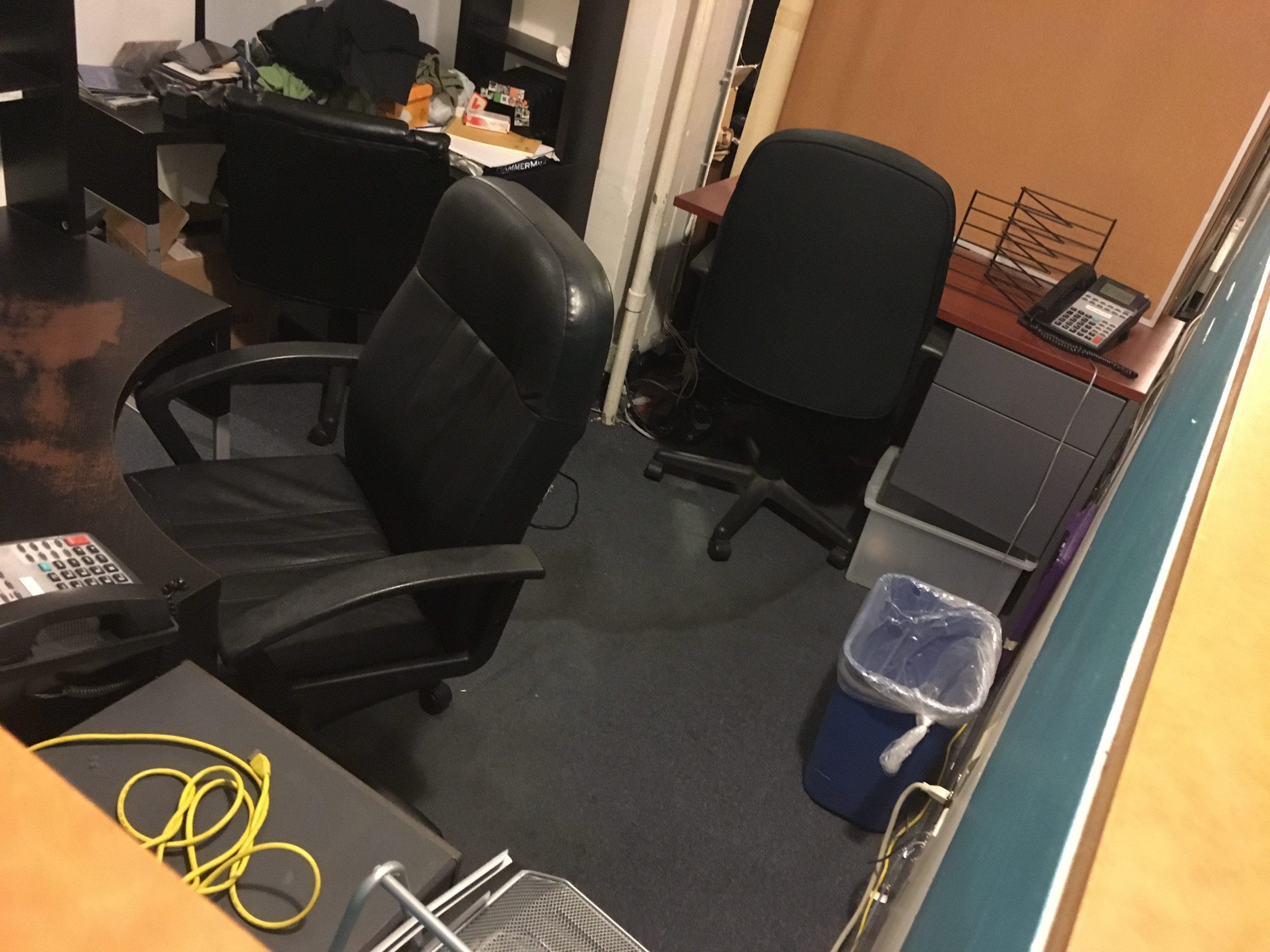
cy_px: 476
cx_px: 635
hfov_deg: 61.7
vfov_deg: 48.2
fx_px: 1064
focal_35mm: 29
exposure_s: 1/15
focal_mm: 4.15
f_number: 2.2
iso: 320
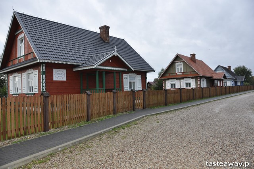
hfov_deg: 67.4
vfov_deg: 47.8
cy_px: 84
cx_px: 127
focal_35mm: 27
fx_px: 190
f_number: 5.6
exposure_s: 1/125
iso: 280
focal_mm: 18
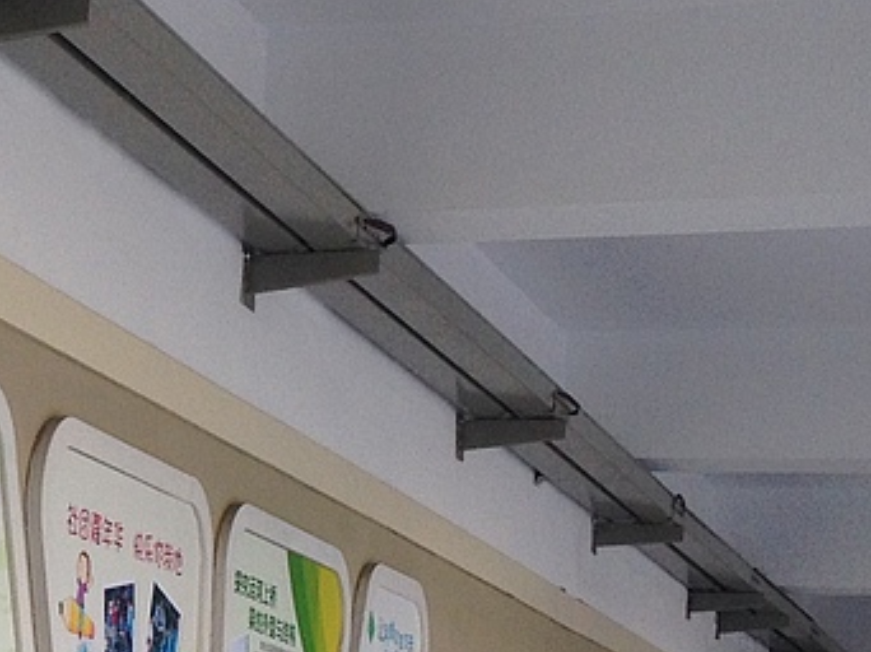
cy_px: 425
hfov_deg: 14.5
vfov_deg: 11.3
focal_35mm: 131
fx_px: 3294
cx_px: -214
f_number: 2.4
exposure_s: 1/216
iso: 50
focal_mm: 4.28
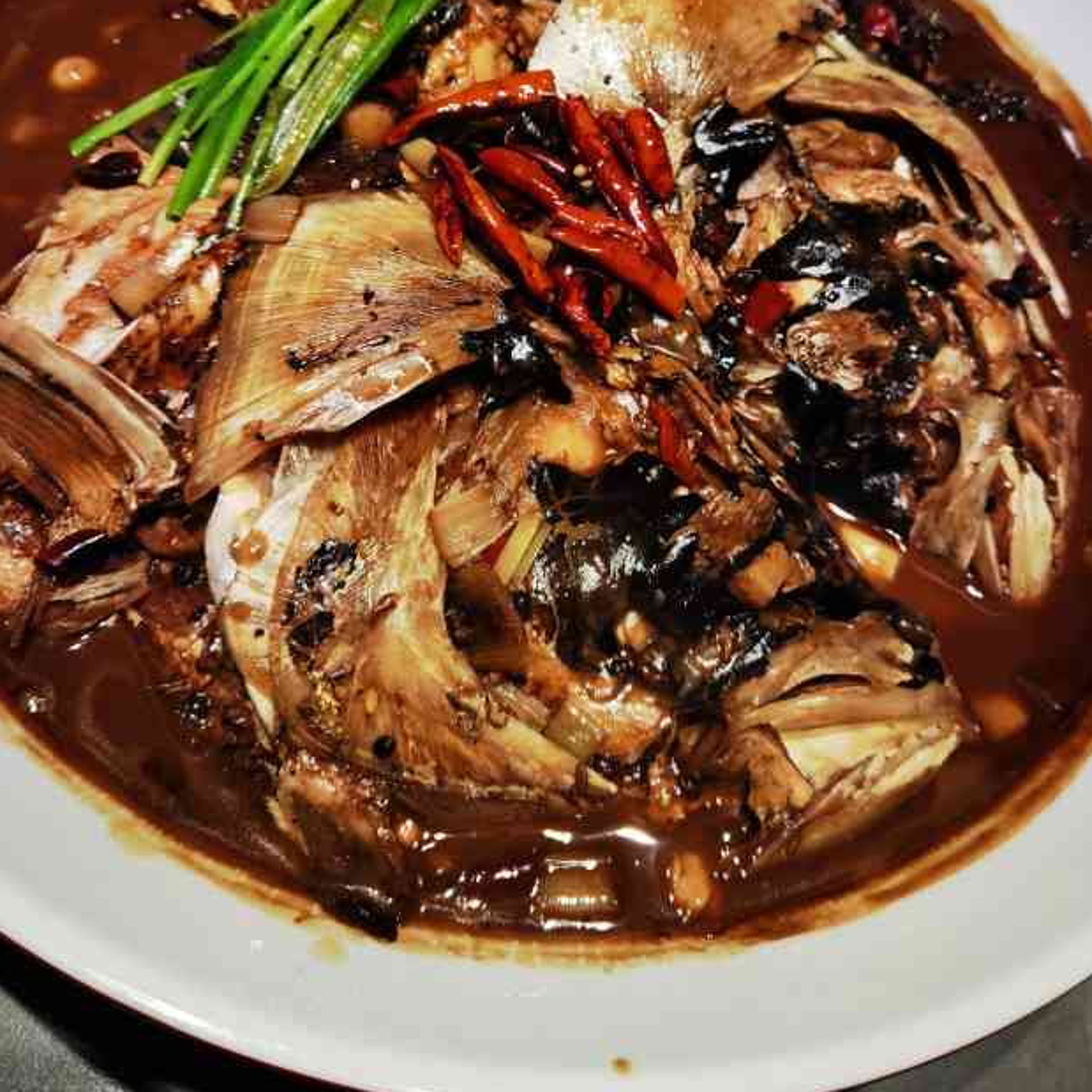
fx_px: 1285
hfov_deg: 46.0
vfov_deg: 44.6
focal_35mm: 36
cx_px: 586
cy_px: 281
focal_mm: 6.71
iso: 64
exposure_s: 1/100
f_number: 1.9
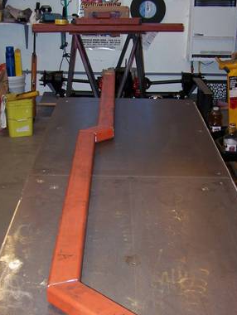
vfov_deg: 31.9
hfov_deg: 24.5
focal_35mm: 60
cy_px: 206
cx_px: 116
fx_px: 546
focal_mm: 6.3
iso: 80
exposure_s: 1/60
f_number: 2.8
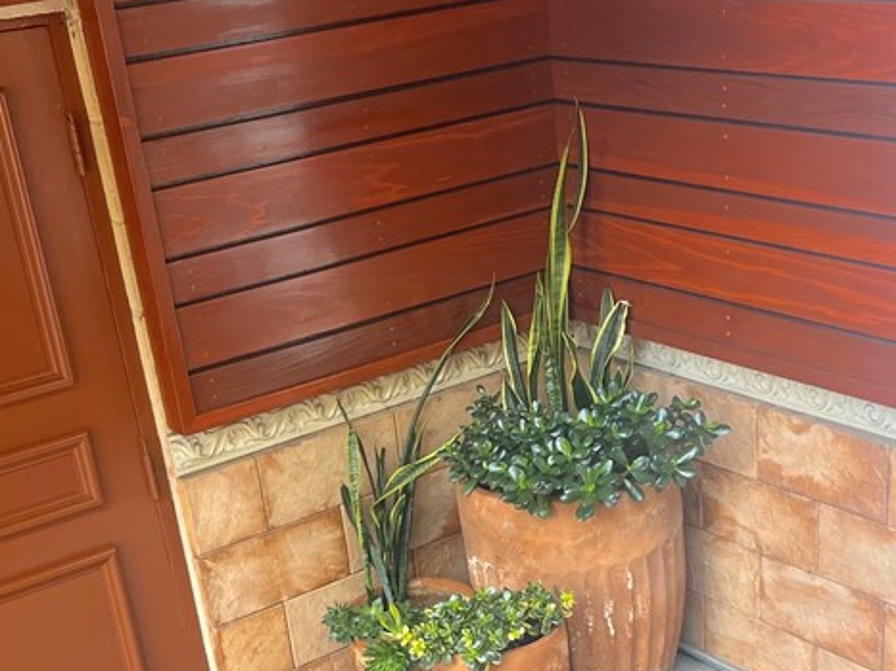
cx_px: 487
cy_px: 648
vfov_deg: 24.6
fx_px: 1475
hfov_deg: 33.8
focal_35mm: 57
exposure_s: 1/122
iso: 64
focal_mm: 5.1
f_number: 1.6
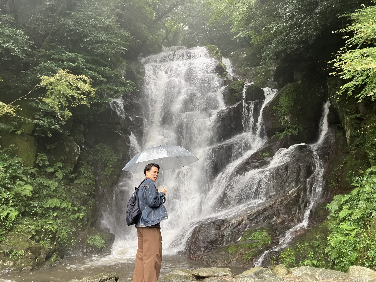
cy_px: 141
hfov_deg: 63.4
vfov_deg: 49.7
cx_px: 188
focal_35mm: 28
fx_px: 304
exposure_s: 1/60
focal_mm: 3.99
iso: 160
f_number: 1.8
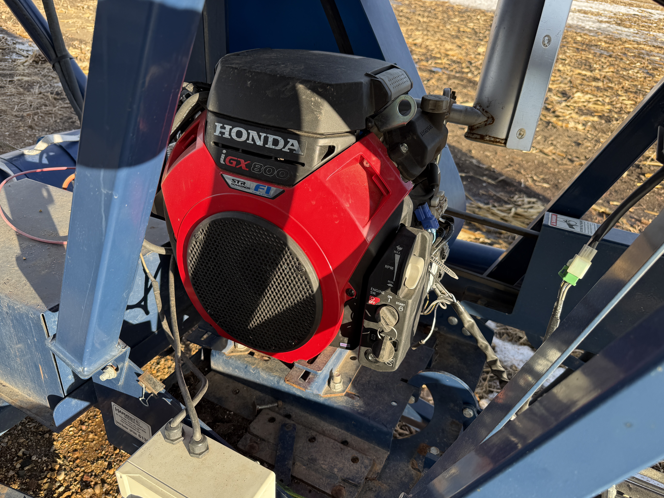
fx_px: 480
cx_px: 329
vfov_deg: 54.9
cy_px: 251
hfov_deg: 69.4
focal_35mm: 25
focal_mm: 6.76
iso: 80
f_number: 1.78
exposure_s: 1/654
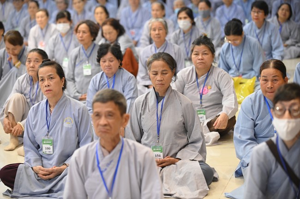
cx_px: 150
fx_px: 916
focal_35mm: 110
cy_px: 100
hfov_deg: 18.6
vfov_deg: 12.4
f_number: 3.2
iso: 3200
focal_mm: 110
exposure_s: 1/125
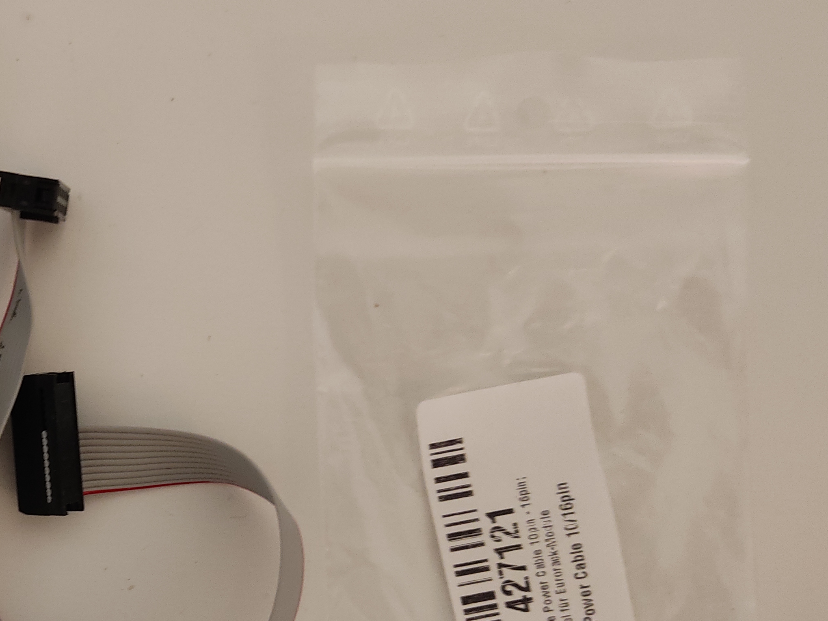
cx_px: 76
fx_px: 1220
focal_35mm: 51
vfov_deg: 28.4
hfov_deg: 35.2
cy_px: 412
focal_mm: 4.74
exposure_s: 1/20
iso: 2367
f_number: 1.79
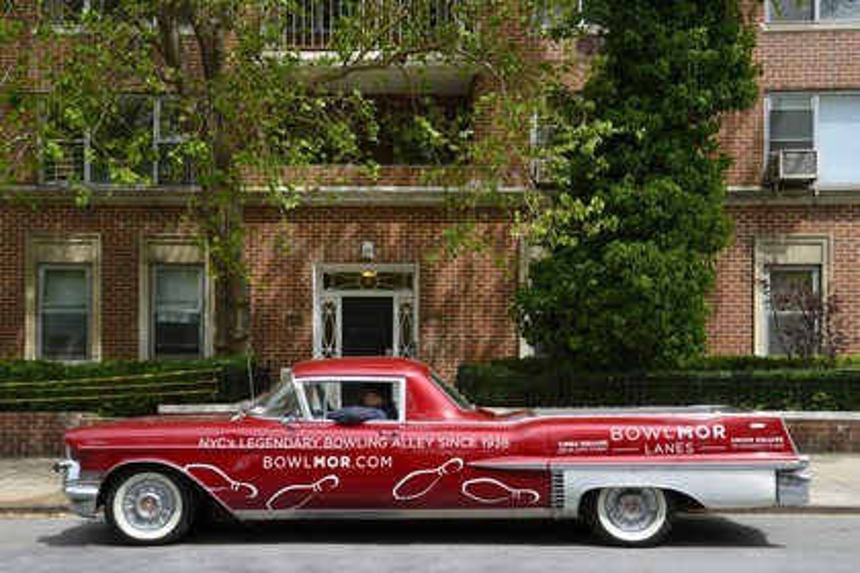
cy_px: 286
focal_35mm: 45
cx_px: 430
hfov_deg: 43.6
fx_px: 1075
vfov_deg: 29.9
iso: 400
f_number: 10
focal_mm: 45
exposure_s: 1/320
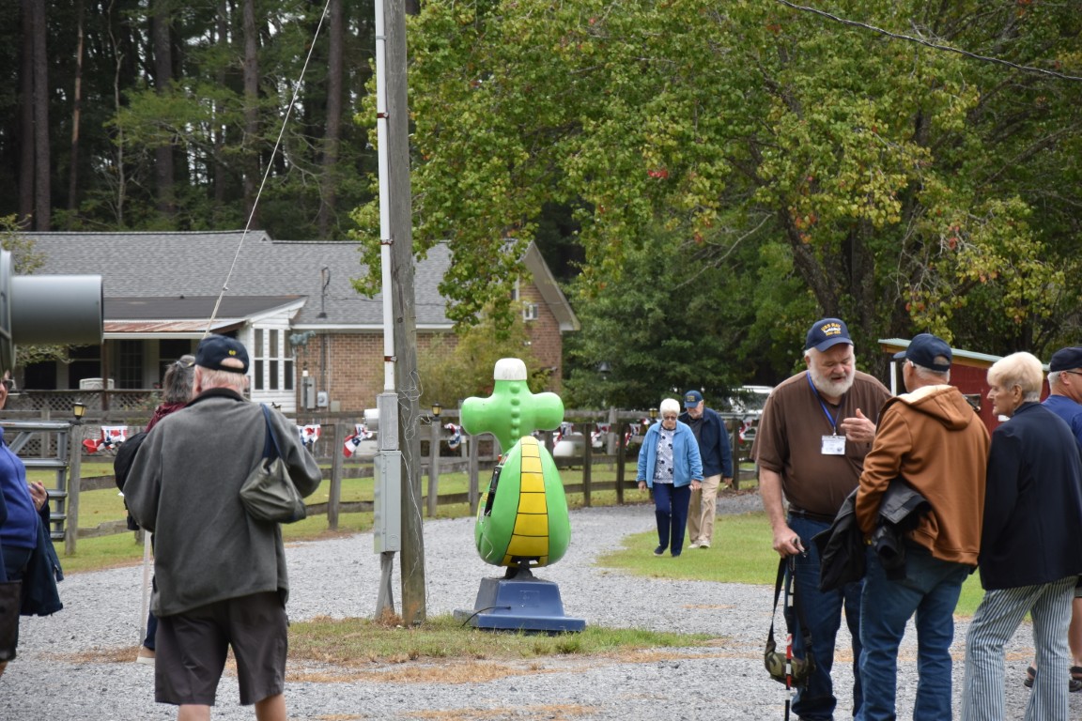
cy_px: 360
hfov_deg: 13.0
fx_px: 4733
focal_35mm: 158
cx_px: 541
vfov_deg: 8.7
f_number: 5.6
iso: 400
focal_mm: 105
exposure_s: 1/400
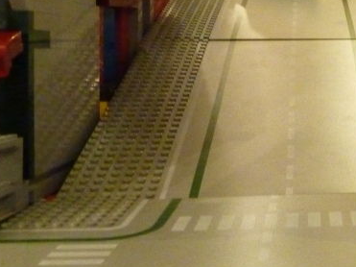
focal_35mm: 69
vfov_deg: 21.1
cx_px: 354
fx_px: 709
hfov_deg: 26.7
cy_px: 56
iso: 800
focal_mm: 4.1
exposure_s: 1/20
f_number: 3.3
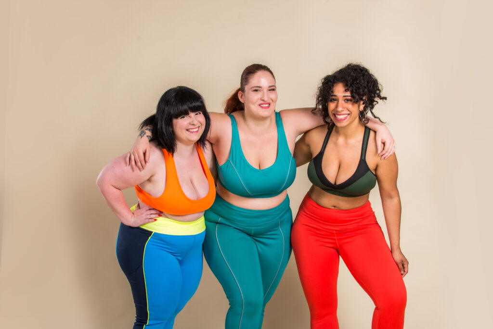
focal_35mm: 70
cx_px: 246
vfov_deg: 19.5
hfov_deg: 28.8
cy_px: 164
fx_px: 959
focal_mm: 70
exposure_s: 1/125
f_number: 9
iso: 100
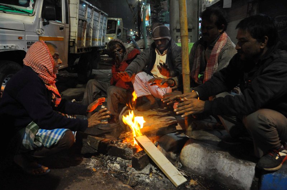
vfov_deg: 47.8
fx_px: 215
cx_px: 144
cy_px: 95
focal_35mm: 27
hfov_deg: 67.5
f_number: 4.5
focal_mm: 18
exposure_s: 1/60
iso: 2500
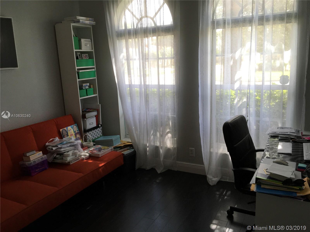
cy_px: 116
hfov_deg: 61.7
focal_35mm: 29
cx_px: 155
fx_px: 260
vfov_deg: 48.2
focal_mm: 4.15
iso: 40
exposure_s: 1/120
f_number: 2.2
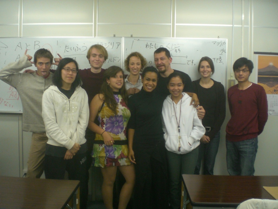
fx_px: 305
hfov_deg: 49.0
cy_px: 104
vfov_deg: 37.7
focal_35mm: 38
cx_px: 139
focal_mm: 6.3
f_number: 3.1
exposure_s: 1/80
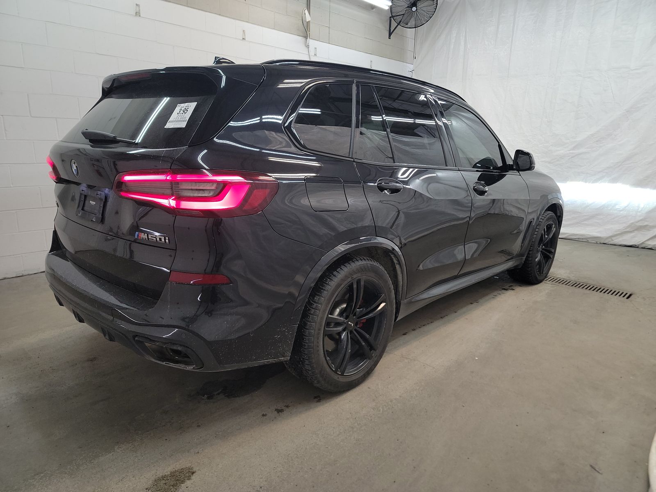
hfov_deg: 71.6
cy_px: 246
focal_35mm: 24
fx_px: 455
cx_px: 328
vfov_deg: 56.8
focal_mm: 6.7
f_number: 1.8
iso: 164
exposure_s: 1/59
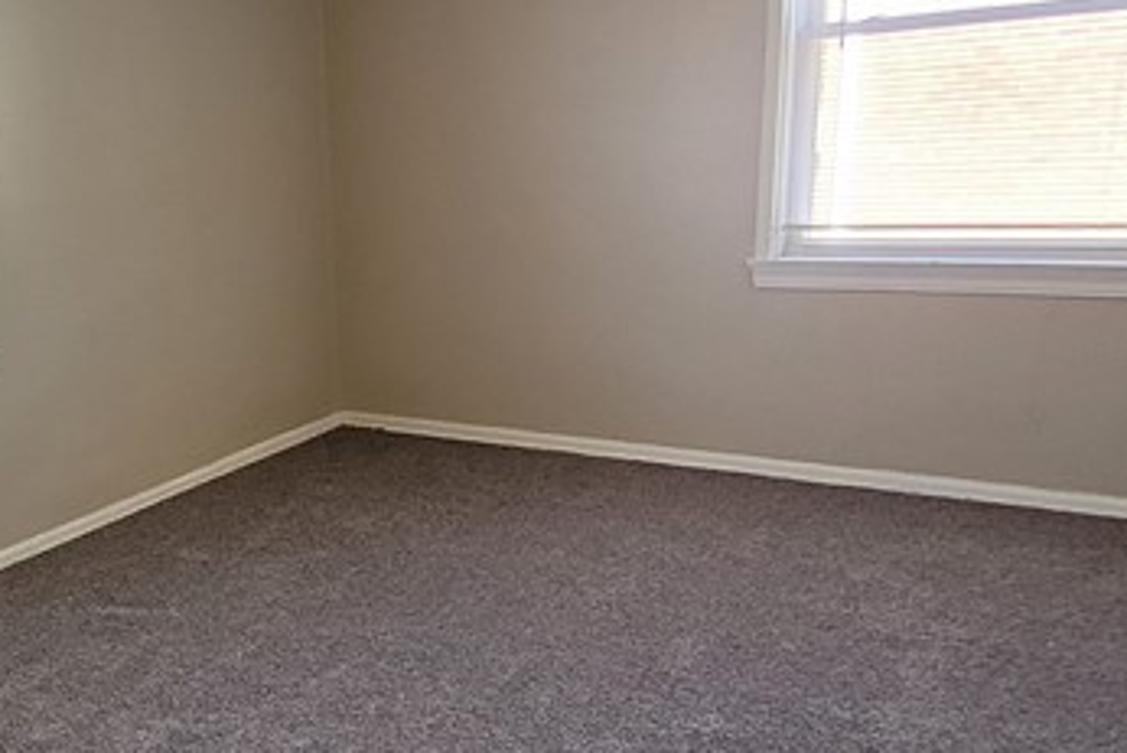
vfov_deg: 33.0
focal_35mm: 40
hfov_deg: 44.5
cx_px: 134
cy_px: 522
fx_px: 1253
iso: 160
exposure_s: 1/59
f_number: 2.2
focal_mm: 1.74
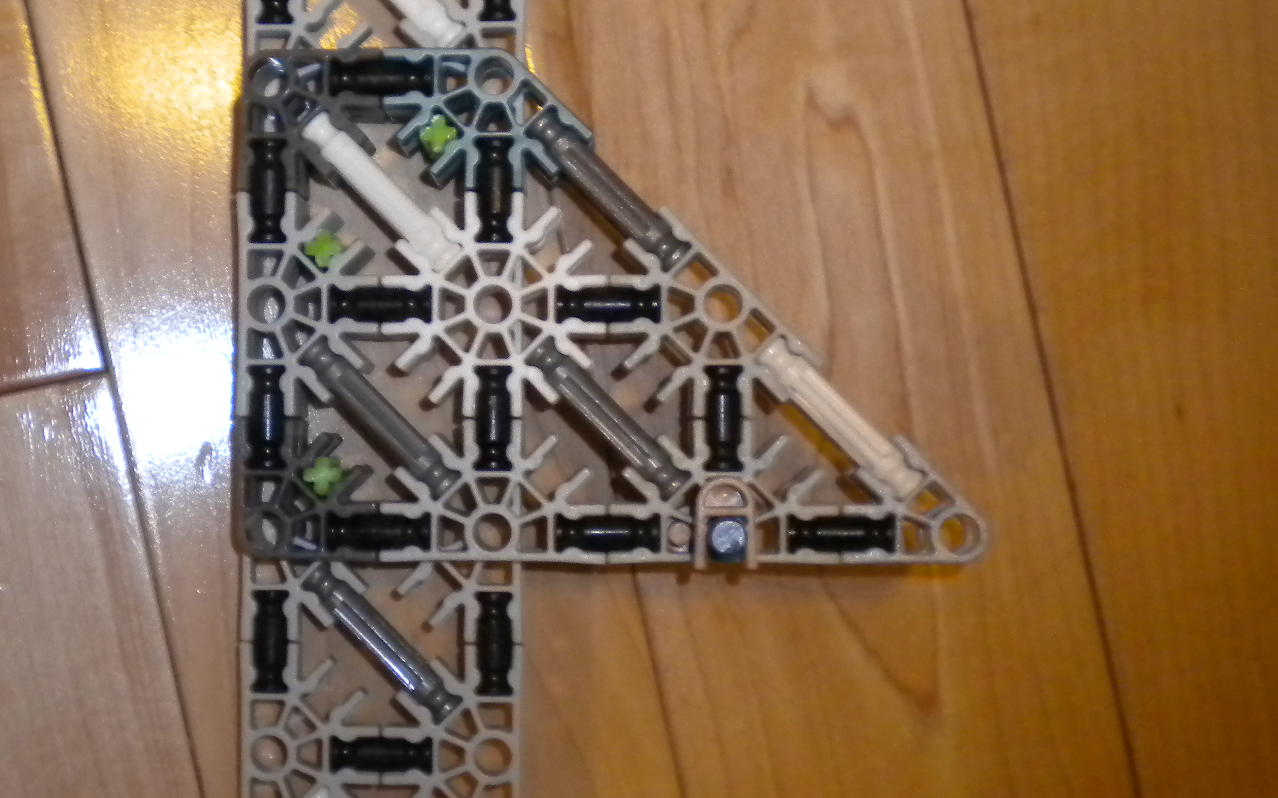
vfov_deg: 20.3
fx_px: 2229
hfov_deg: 31.7
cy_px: 399
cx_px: 426
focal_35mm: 64
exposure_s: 1/30
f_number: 3.5
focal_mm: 7.4
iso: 400
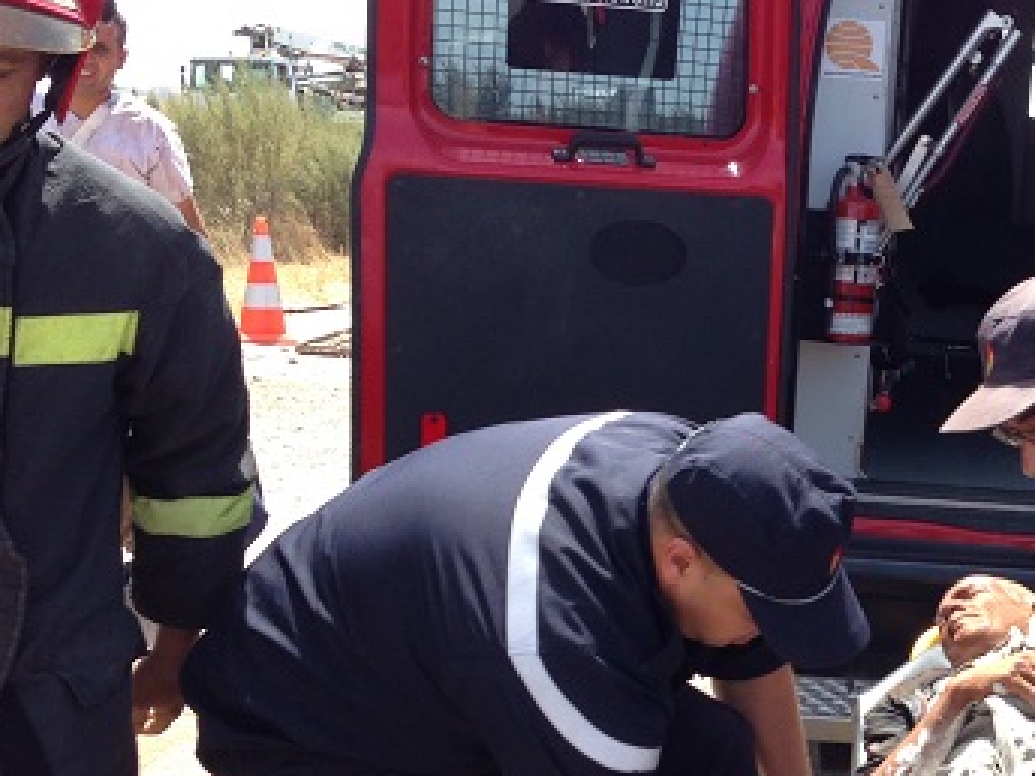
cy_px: 597
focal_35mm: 69
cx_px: 949
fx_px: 2063
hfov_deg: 27.1
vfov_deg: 21.1
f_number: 2.4
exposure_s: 1/459
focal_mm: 4.13
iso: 50
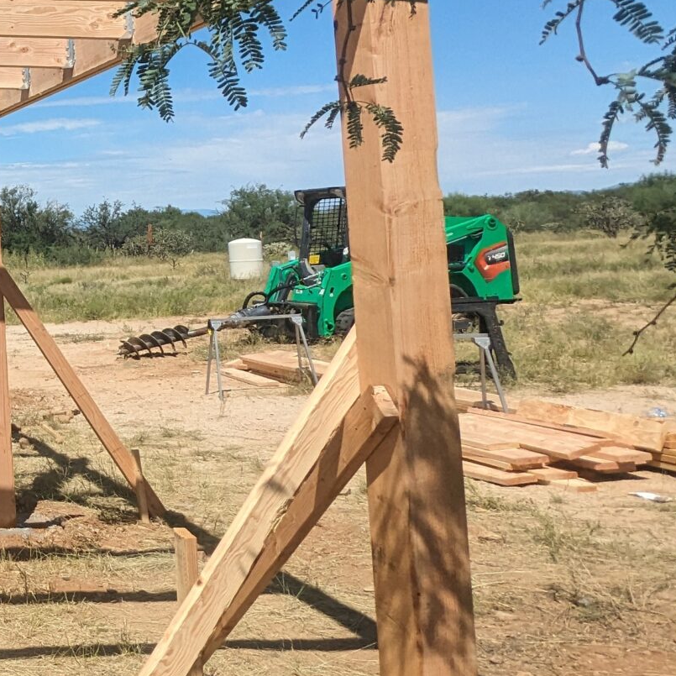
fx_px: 994
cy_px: 222
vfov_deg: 37.1
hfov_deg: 25.9
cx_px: -375
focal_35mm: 45
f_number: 2.2
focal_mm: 2.35
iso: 45
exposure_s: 1/2066
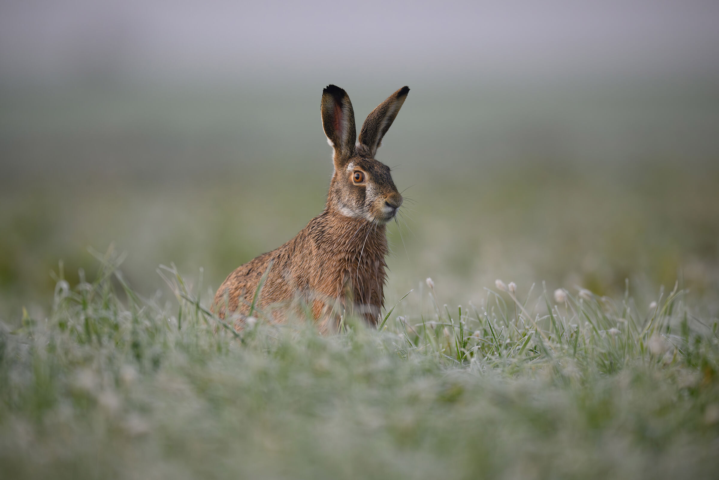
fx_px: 11982
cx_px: 360
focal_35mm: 600
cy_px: 240
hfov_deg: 3.4
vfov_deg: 2.3
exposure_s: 1/6400
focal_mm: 600
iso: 1250
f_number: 4
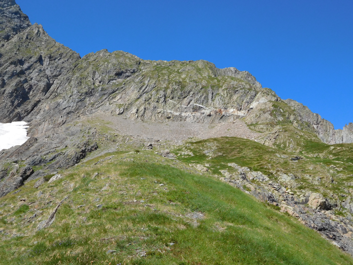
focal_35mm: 35
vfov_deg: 40.7
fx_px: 357
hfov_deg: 52.6
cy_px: 132
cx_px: 176
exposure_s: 1/1250
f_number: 3.8
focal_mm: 6.2
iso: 125
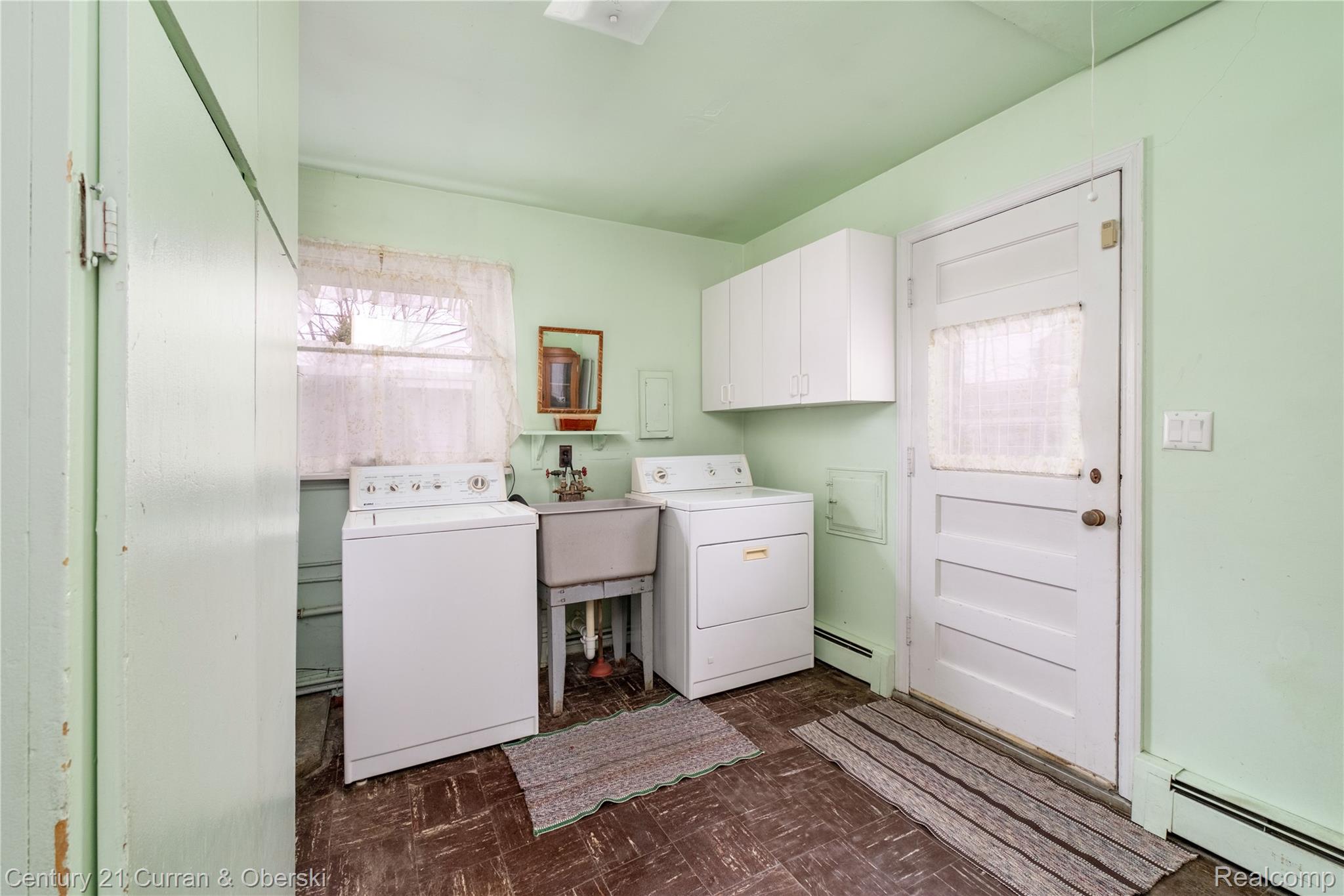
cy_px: 448
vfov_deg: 77.3
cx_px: 672
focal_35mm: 15
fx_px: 560
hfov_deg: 100.4
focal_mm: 10
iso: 500
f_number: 6.4
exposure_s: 1/125
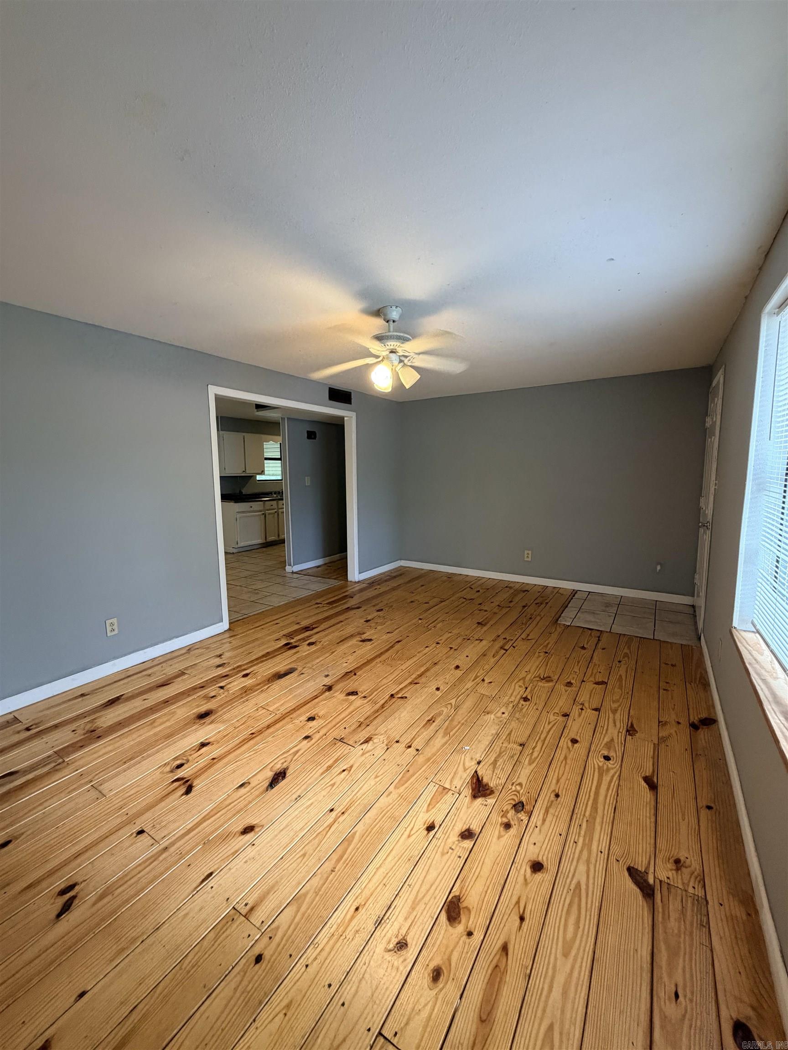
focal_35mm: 14
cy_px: 525
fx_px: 425
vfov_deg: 102.1
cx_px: 394
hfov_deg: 85.7
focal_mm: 2.22
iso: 250
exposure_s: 1/60
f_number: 2.2
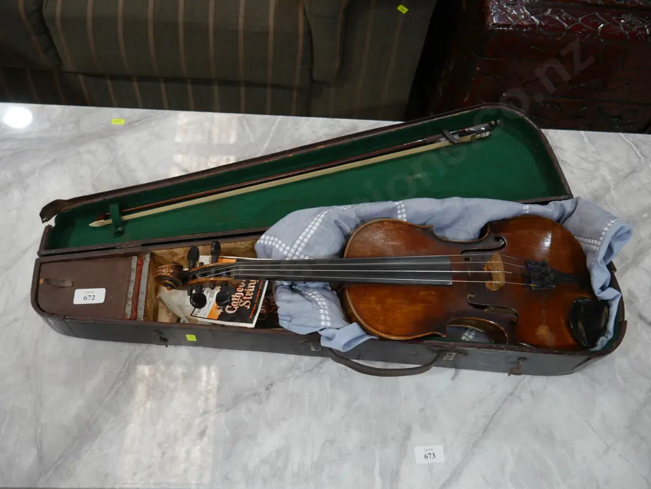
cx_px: 326
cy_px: 244
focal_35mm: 28
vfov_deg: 49.8
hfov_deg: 63.4
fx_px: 527
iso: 250
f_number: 3.5
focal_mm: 14
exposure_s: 1/60
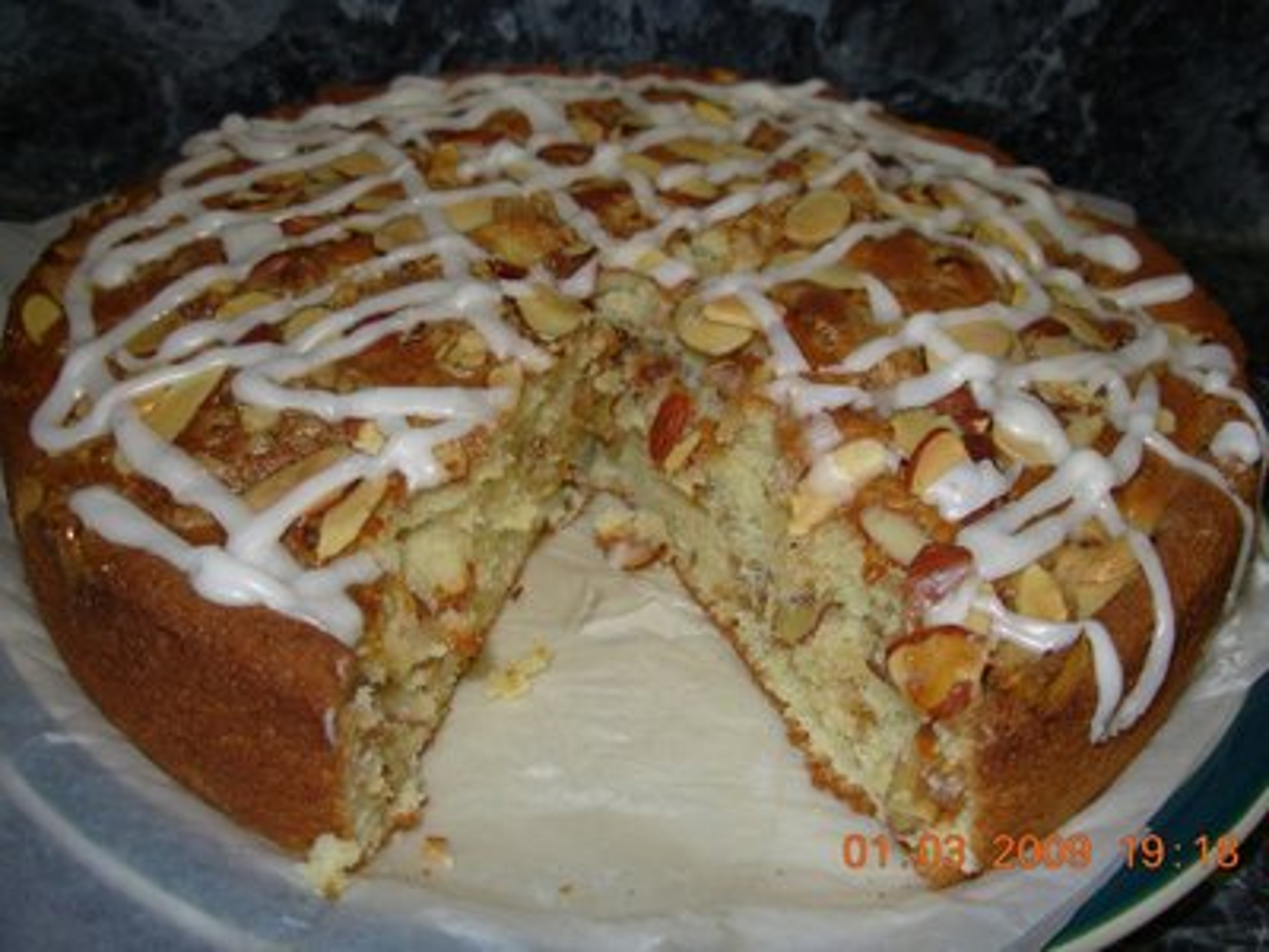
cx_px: 634
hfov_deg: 49.0
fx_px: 1393
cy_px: 476
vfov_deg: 37.7
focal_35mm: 38
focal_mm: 6.3
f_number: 2.9
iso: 50
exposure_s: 1/32
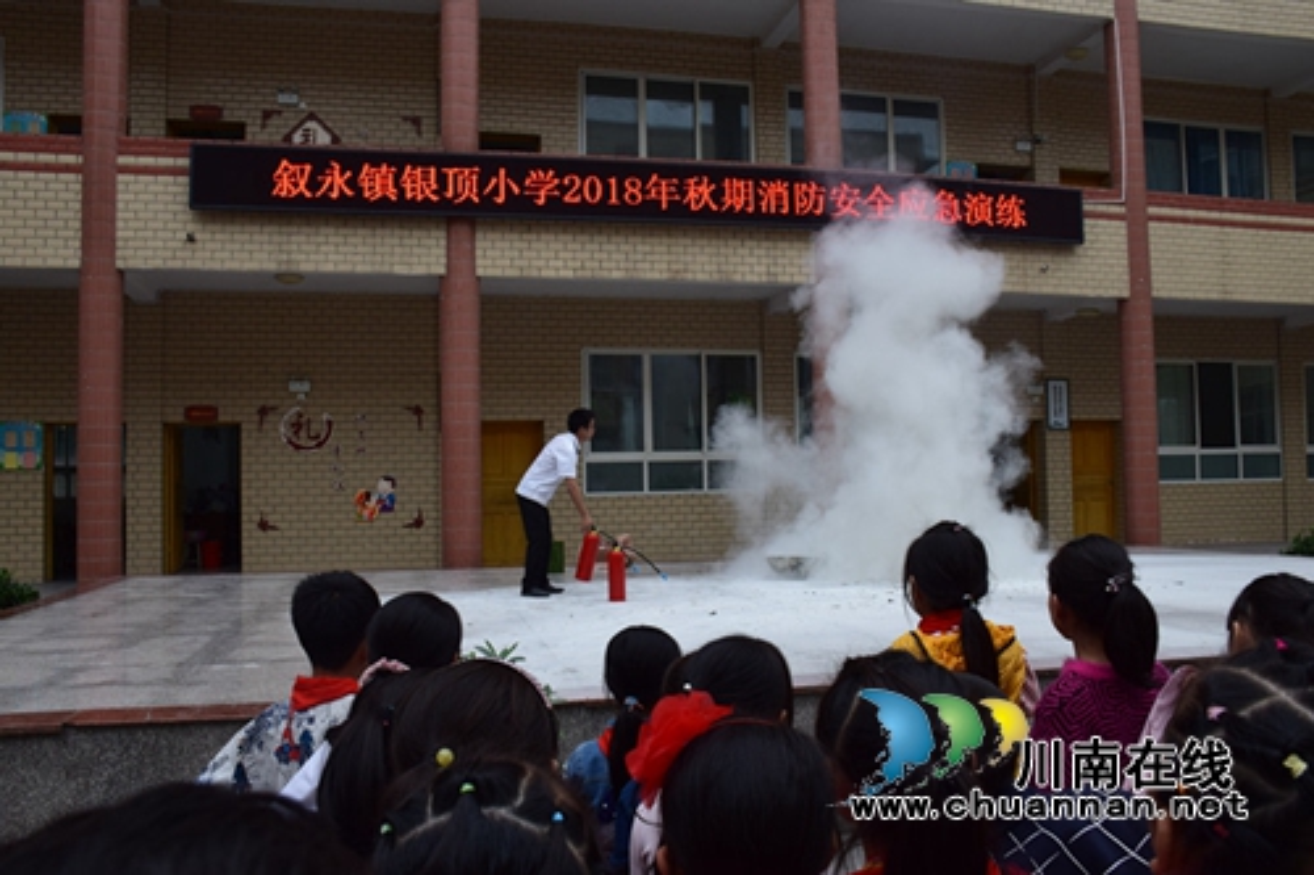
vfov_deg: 47.9
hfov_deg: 67.4
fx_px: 985
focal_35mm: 27
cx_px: 657
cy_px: 438
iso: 400
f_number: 9
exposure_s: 1/160
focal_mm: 18
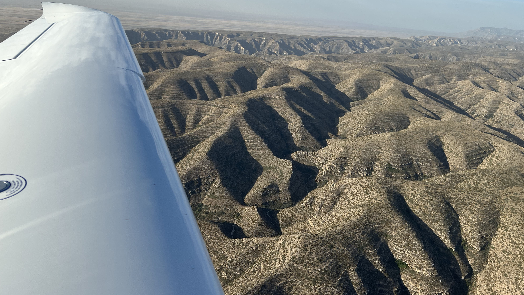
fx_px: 403
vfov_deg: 39.7
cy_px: 100
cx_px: 263
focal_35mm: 29
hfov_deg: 66.1
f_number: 1.5
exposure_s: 1/2404
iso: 50
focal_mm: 5.7
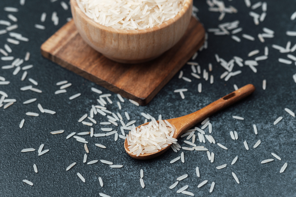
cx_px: 148
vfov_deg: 15.2
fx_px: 740
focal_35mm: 90
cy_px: 98
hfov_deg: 22.6
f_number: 4
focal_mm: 60
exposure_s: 1/125
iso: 400
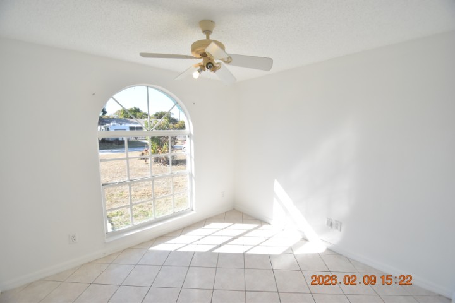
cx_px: 228
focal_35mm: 15
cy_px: 152
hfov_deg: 100.4
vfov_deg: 77.3
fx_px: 190
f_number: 3.5
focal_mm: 10
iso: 800
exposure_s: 1/2000
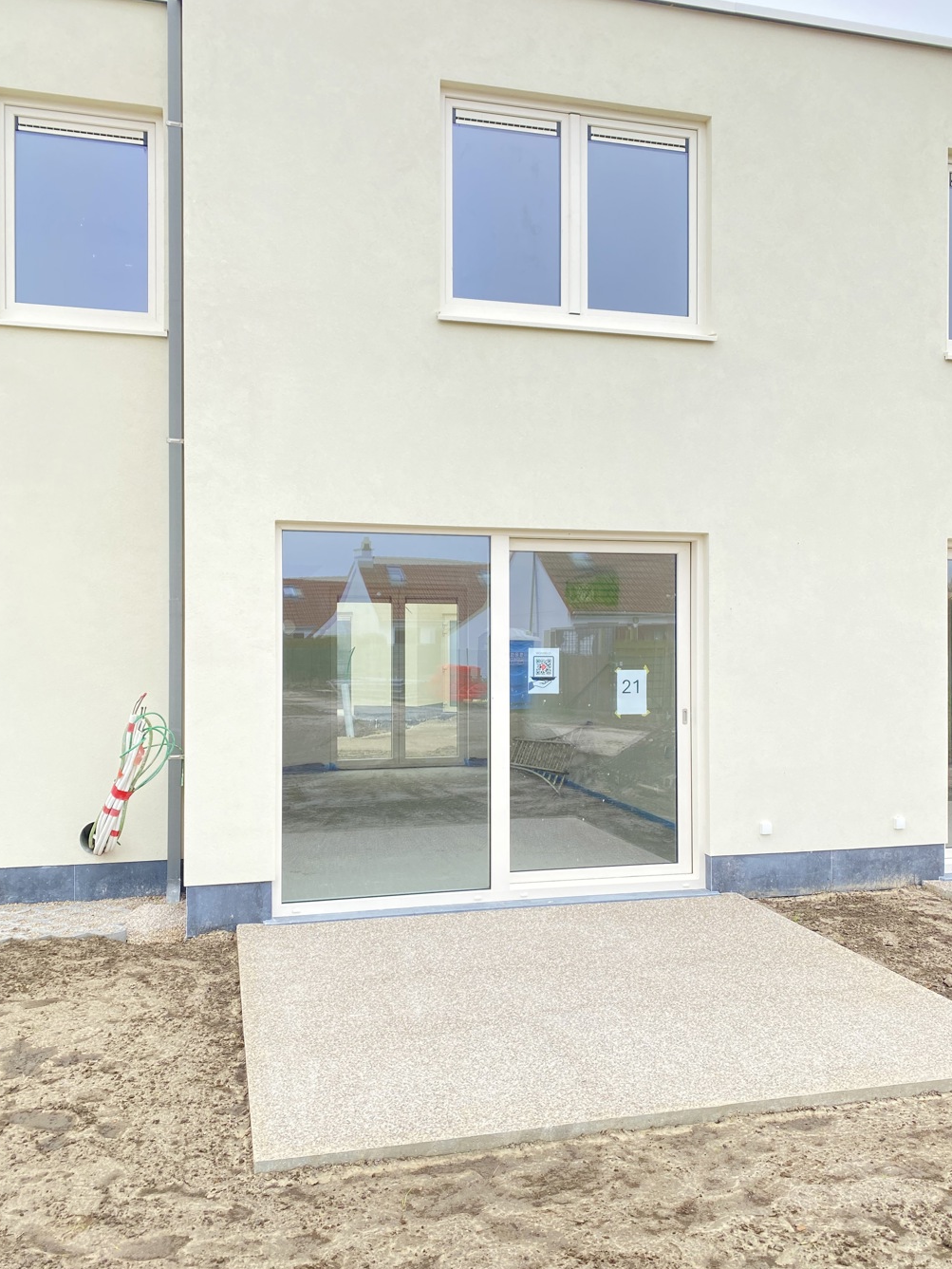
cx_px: 498
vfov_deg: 63.4
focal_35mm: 28
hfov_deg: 49.7
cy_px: 637
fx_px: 1027
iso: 32
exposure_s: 1/209
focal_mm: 4.25
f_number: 1.8
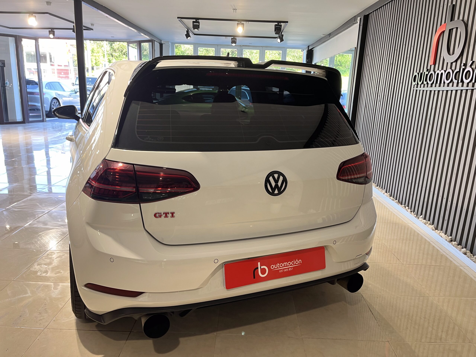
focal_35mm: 26
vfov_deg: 53.1
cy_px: 178
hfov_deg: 67.3
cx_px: 238
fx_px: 358
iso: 80
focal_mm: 5.1
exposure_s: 1/50
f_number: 1.6
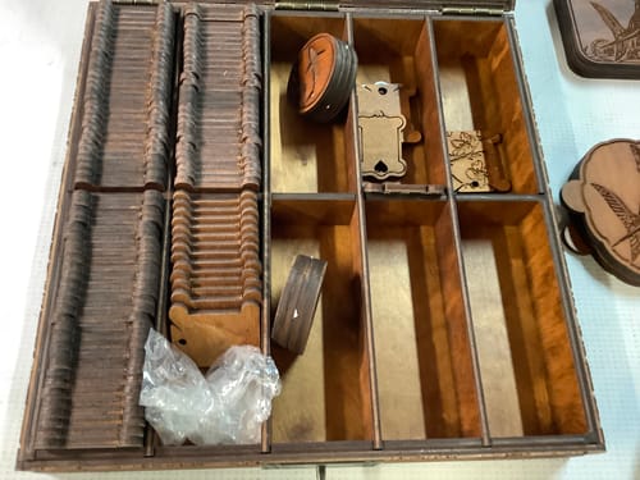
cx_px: 320
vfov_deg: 45.4
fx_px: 573
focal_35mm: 31
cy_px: 240
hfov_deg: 58.4
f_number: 2.4
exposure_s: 1/30
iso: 400
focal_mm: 3.3
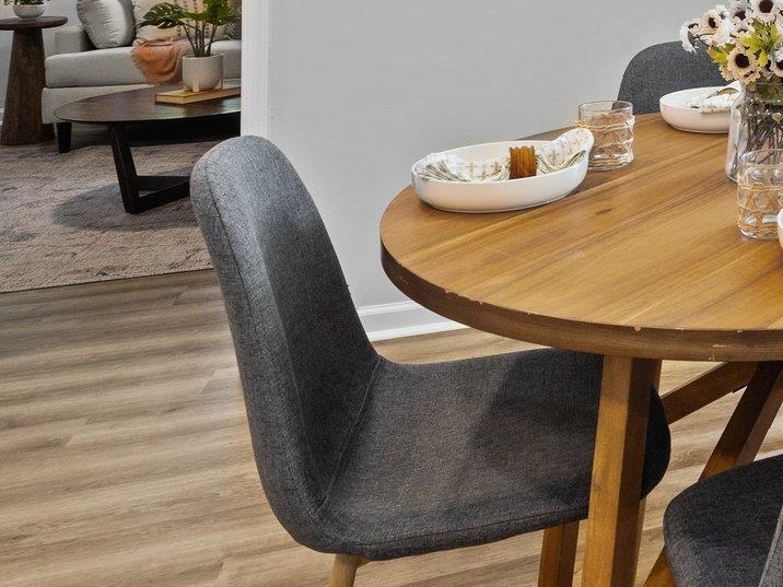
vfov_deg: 29.1
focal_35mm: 44
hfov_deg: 34.9
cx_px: 919
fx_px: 995
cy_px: -88
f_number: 8
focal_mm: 16
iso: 400
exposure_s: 1/4
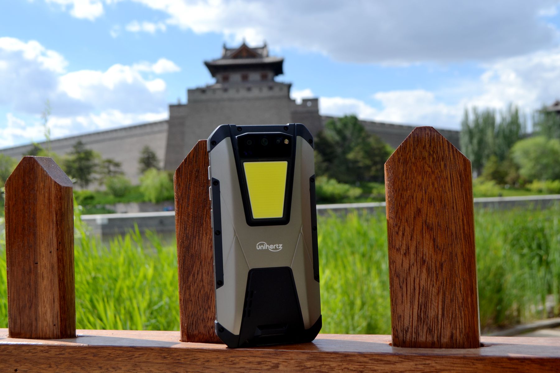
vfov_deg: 29.9
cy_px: 186
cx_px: 280
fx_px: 700
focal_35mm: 45
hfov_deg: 43.6
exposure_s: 1/200
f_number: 7.1
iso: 100
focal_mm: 30
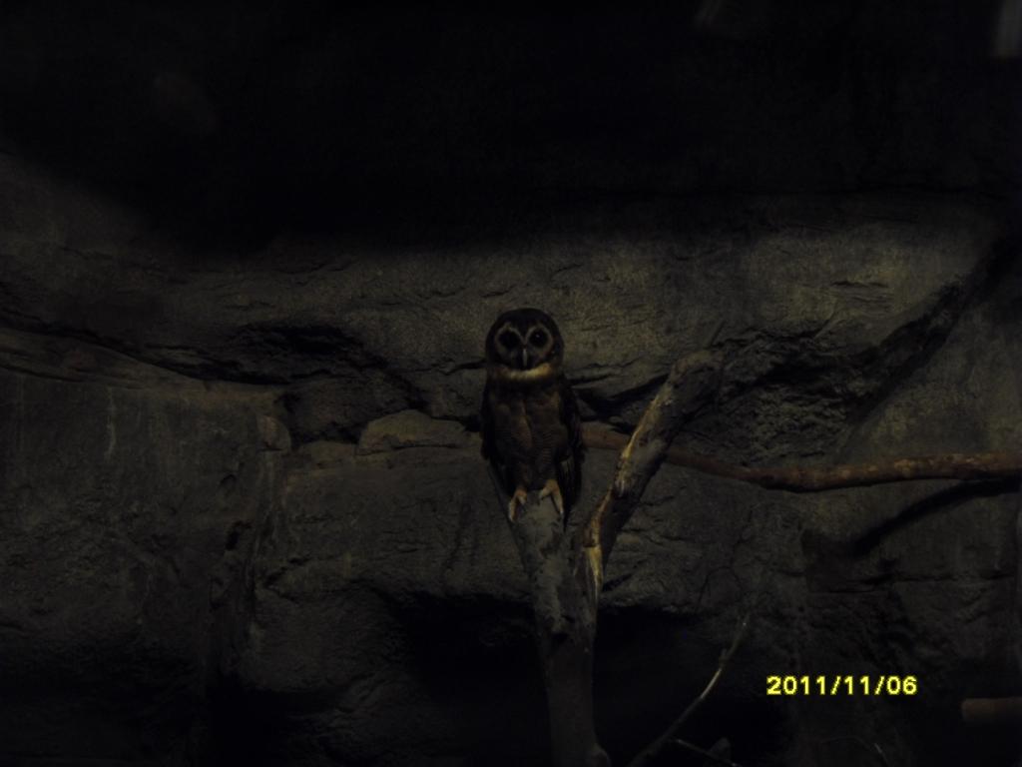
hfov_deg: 47.9
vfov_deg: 36.8
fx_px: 1151
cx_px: 511
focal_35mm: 39
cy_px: 384
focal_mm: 6.6
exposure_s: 1
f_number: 3.5
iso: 200
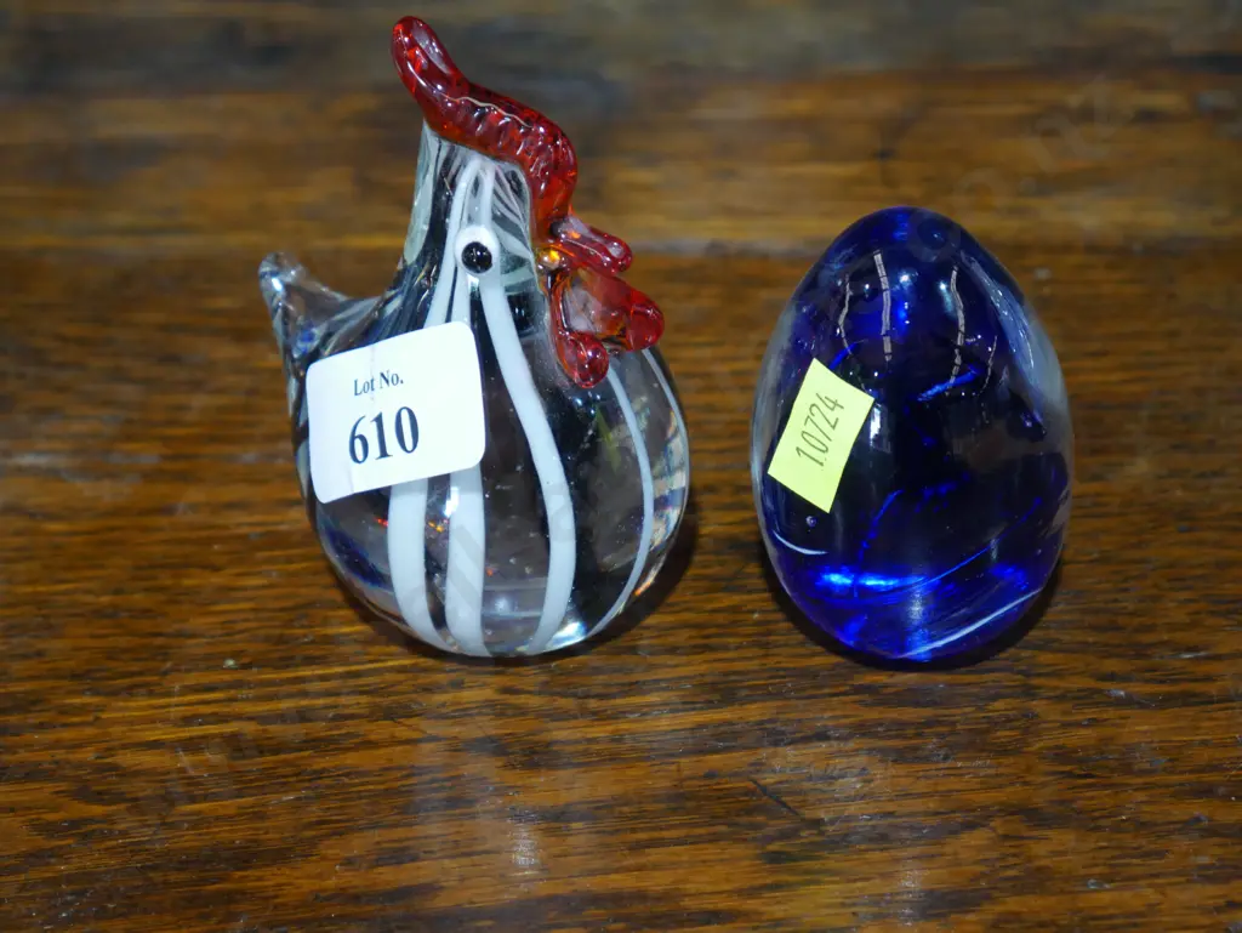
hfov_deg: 23.3
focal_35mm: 84
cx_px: 621
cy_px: 466
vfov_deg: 17.6
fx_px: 3015
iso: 2000
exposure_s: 1/100
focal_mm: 42
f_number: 5.6
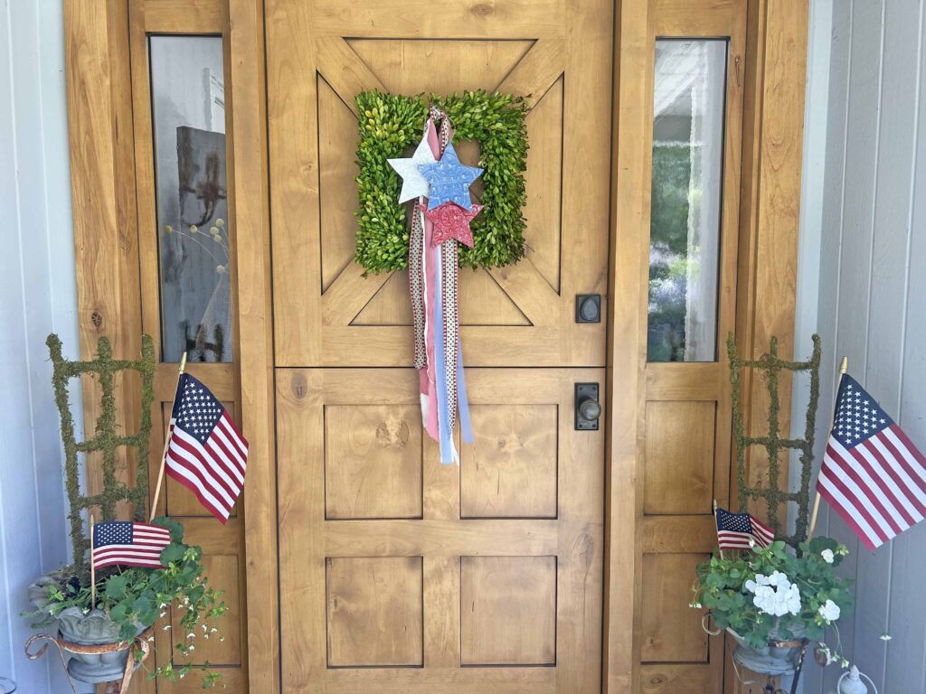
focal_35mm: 26
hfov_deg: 67.3
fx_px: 696
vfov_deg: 53.1
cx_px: 463
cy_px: 347
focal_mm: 5.7
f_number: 1.5
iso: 40
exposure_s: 1/156
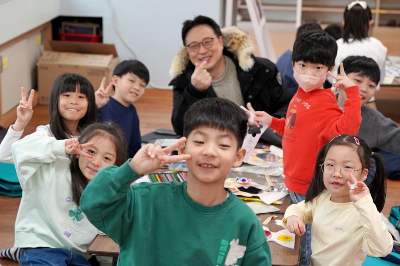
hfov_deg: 26.3
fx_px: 855
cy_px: 139
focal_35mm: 77
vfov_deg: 17.7
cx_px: 192
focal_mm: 70
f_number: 4
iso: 1600
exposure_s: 1/160
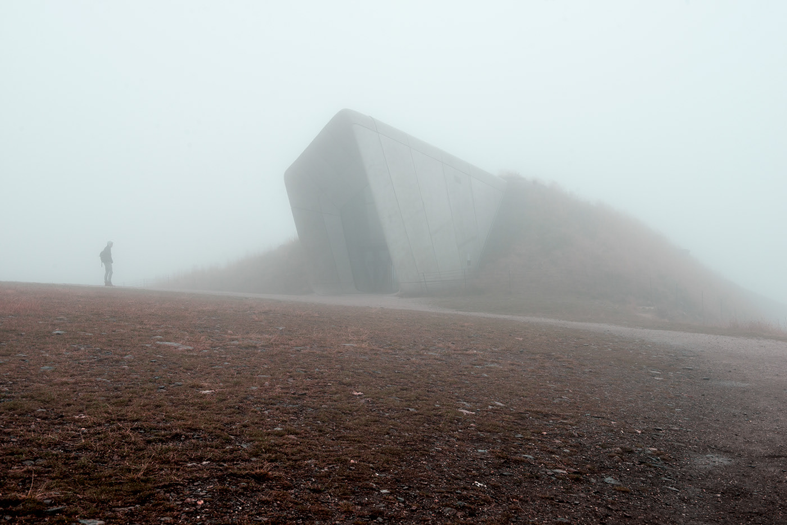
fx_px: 831
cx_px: 394
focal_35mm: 38
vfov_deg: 35.1
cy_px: 262
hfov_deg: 50.7
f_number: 10
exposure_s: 1/200
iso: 250
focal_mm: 38
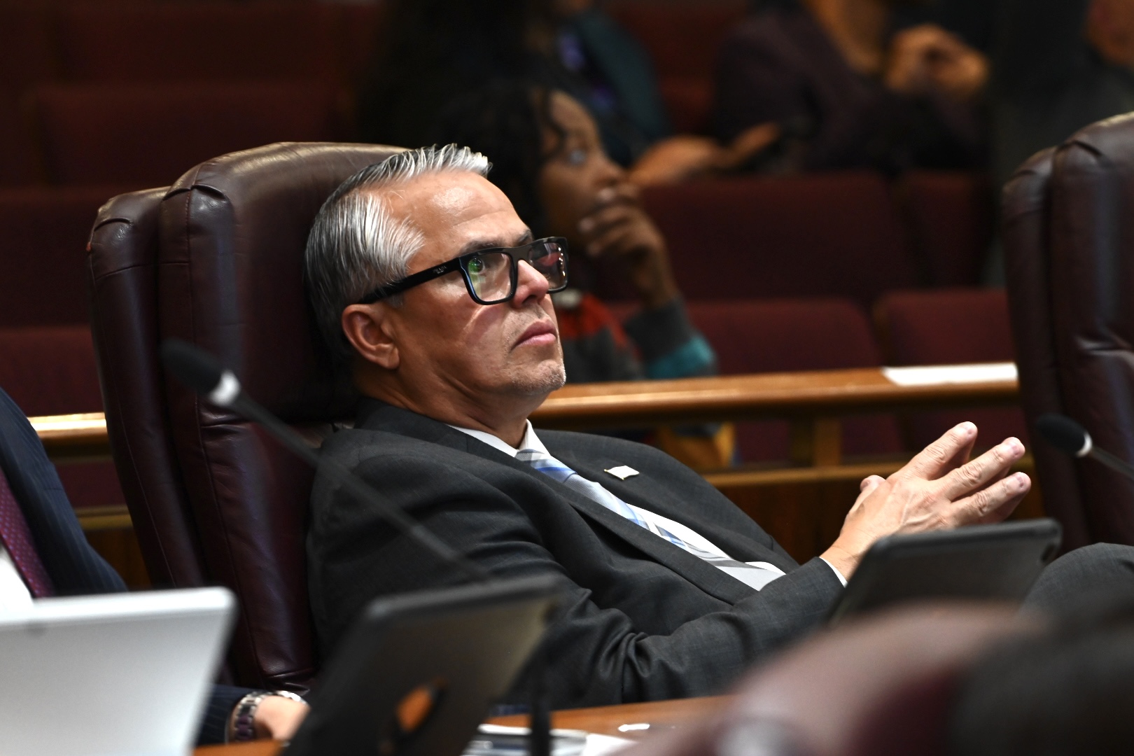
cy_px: 378
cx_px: 567
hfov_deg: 8.2
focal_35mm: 250
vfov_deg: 5.5
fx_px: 7874
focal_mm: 250
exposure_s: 1/80
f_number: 5.6
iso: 4000
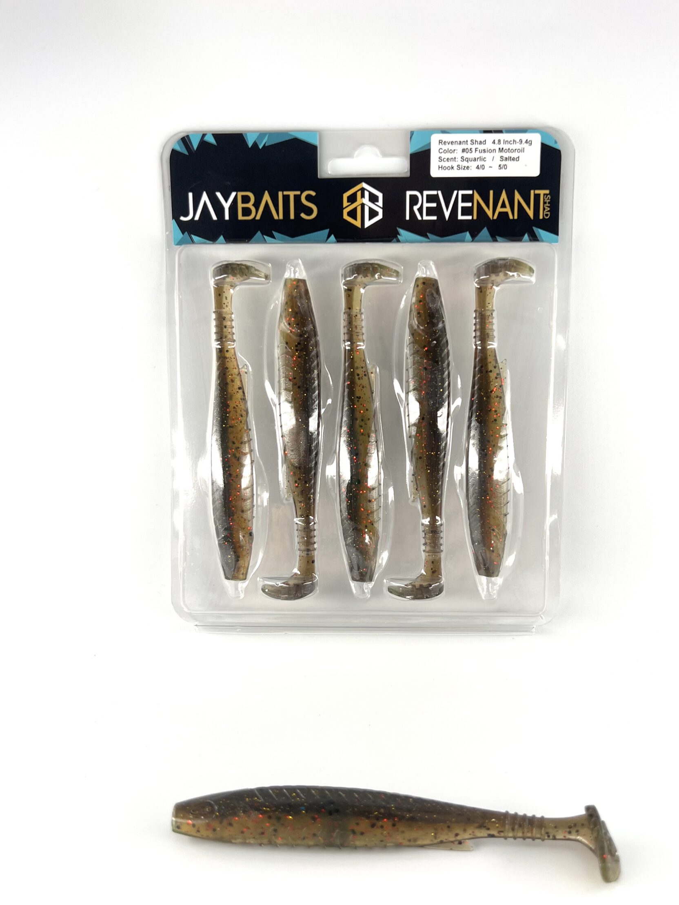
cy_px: 483
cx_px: 372
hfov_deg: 46.7
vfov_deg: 59.9
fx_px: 785
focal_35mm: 30
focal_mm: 5.7
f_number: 1.5
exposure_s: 1/541
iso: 50
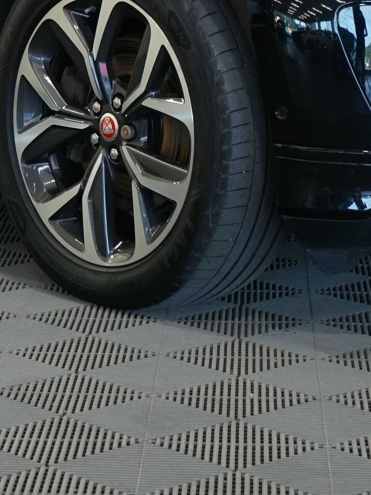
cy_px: -28
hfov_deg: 9.8
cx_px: 108
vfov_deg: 12.9
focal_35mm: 151
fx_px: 2158
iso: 640
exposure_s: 1/30
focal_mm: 45
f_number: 6.3
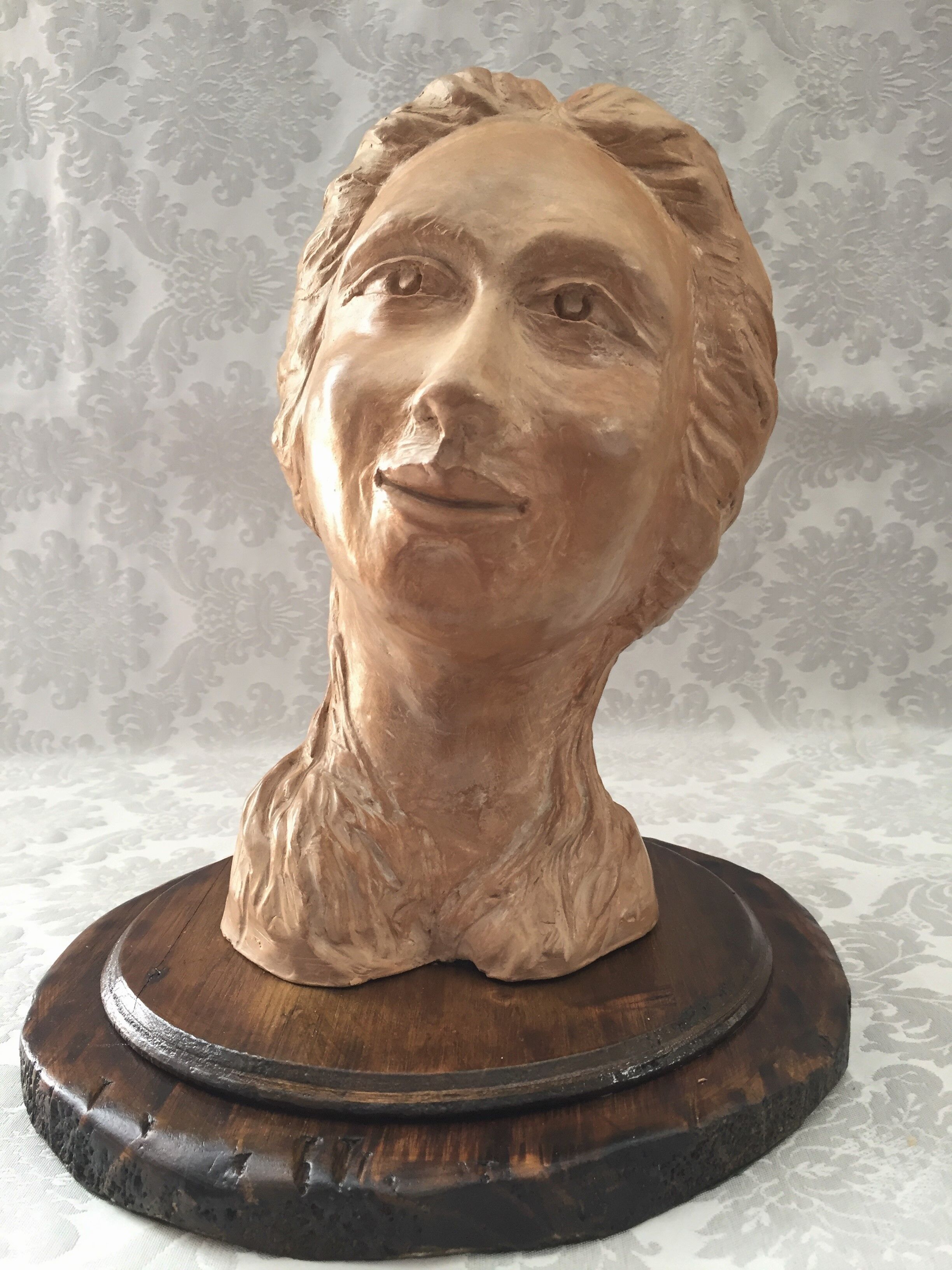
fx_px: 1063
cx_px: 476
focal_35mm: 29
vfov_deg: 61.7
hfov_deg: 48.2
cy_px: 635
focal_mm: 4.15
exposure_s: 1/33
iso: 100
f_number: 2.2
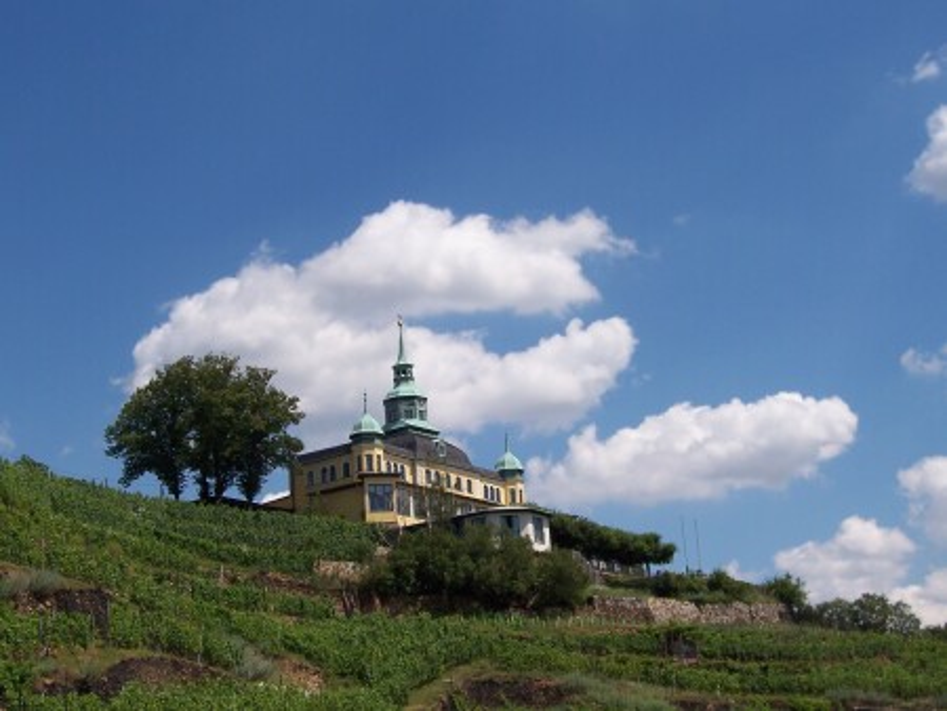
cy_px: 356
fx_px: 1533
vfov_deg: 26.1
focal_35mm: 56
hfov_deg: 34.3
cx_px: 474
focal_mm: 9.6
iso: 80
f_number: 5.6
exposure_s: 1/640
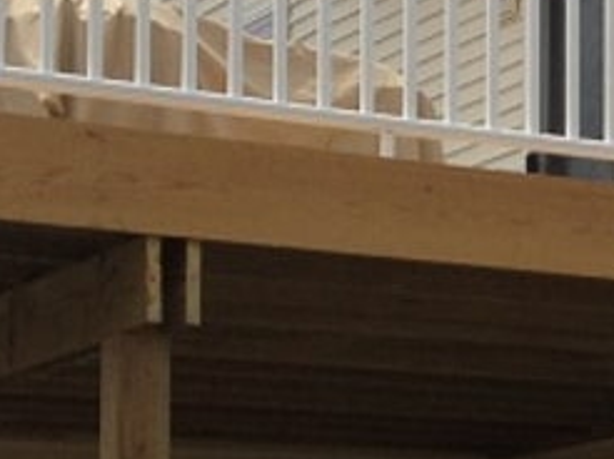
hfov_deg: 10.1
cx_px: 937
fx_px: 3367
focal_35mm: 190
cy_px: 412
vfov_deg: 7.8
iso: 50
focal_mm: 4.28
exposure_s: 1/2208
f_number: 2.4
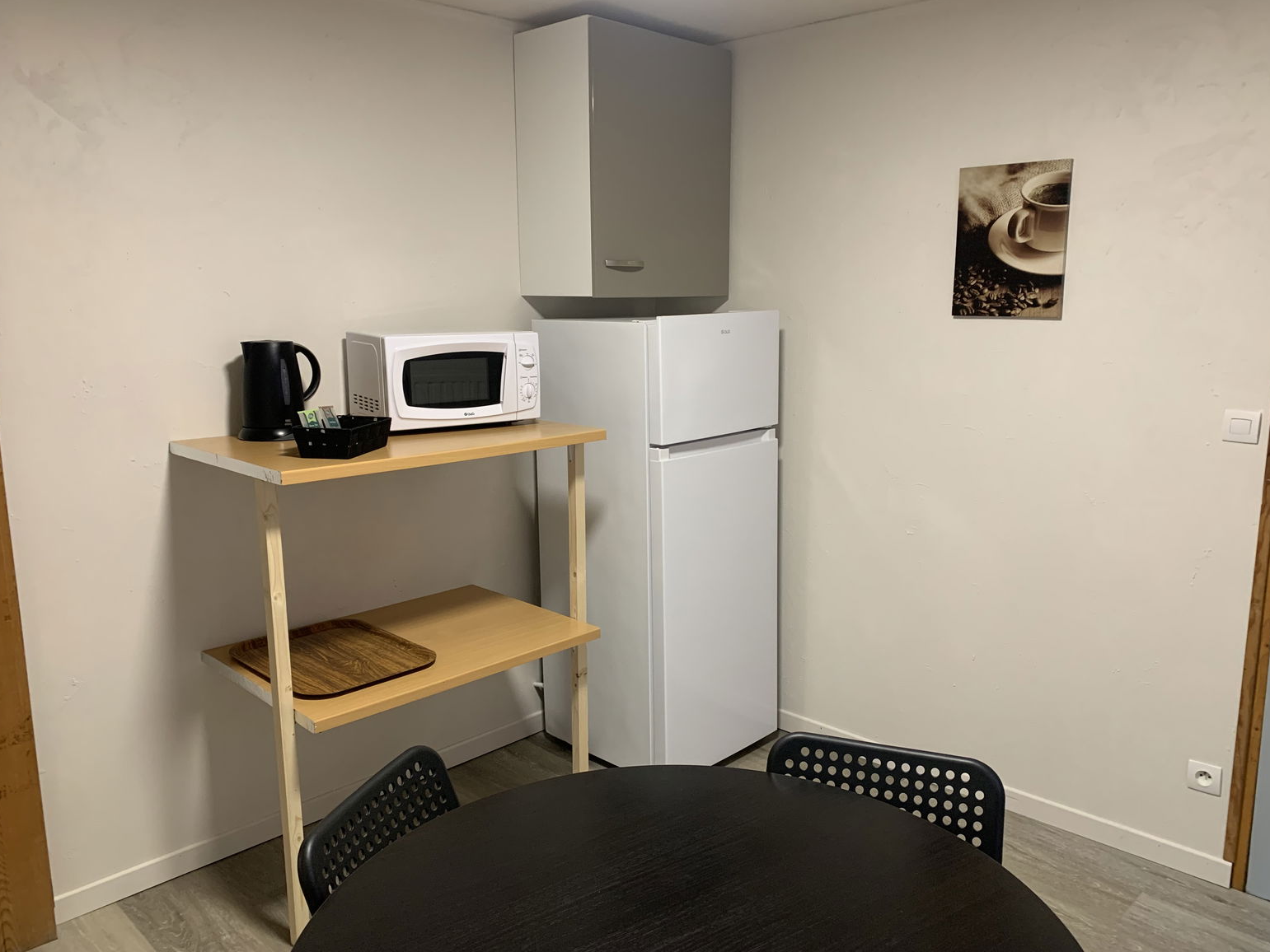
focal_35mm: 27
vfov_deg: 51.4
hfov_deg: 65.3
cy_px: 484
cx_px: 648
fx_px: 991
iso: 160
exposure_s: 1/50
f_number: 1.8
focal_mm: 4.25
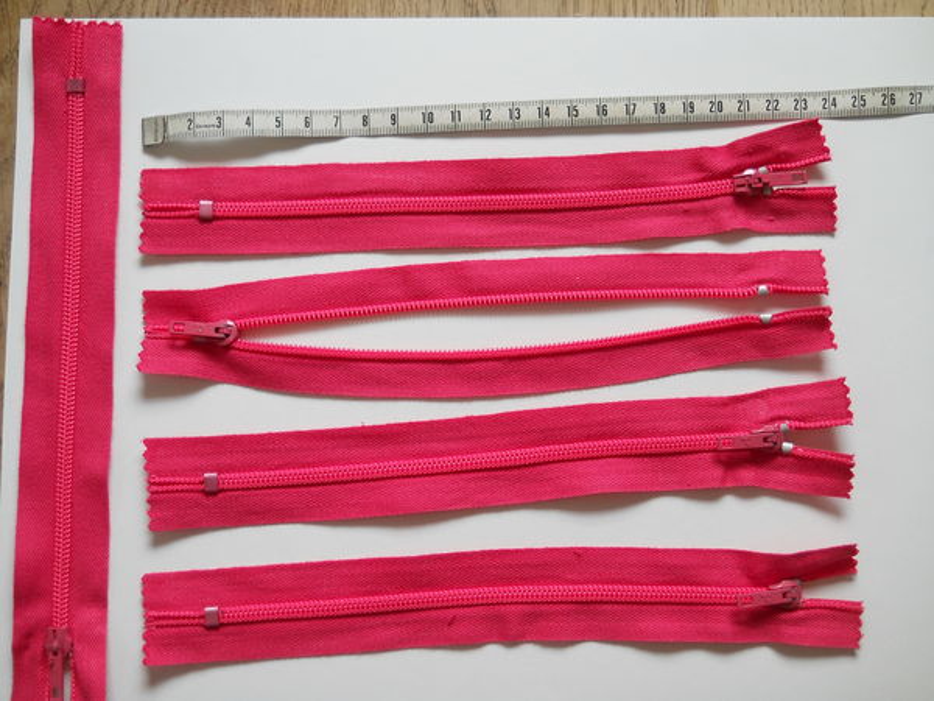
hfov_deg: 45.8
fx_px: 1106
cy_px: 350
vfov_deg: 35.1
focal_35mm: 41
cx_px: 467
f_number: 3.1
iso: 100
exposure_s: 1/30
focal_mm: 6.72
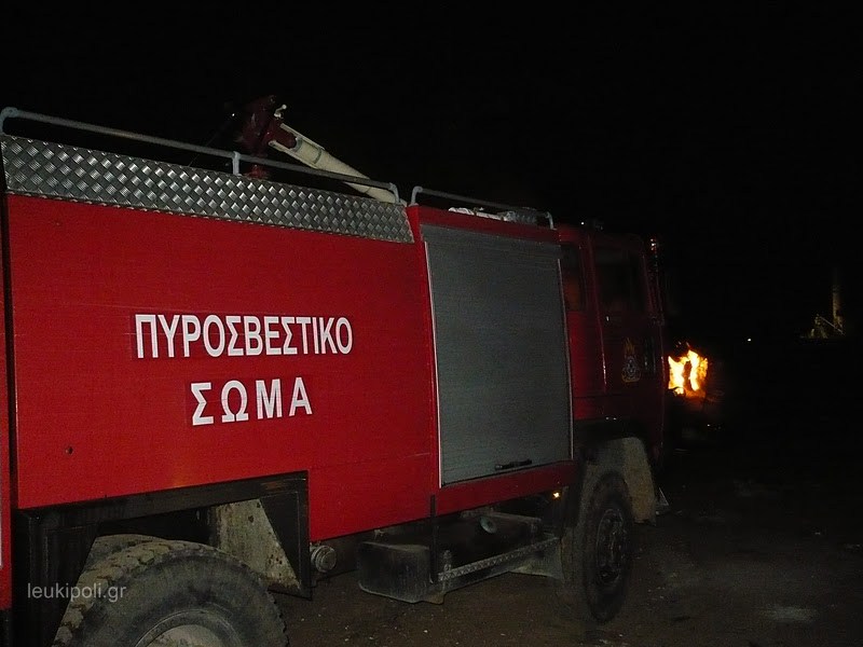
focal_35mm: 35
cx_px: 432
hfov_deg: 52.6
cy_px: 324
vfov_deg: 40.7
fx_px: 873
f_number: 2.8
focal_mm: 5.8
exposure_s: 1/30
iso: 640
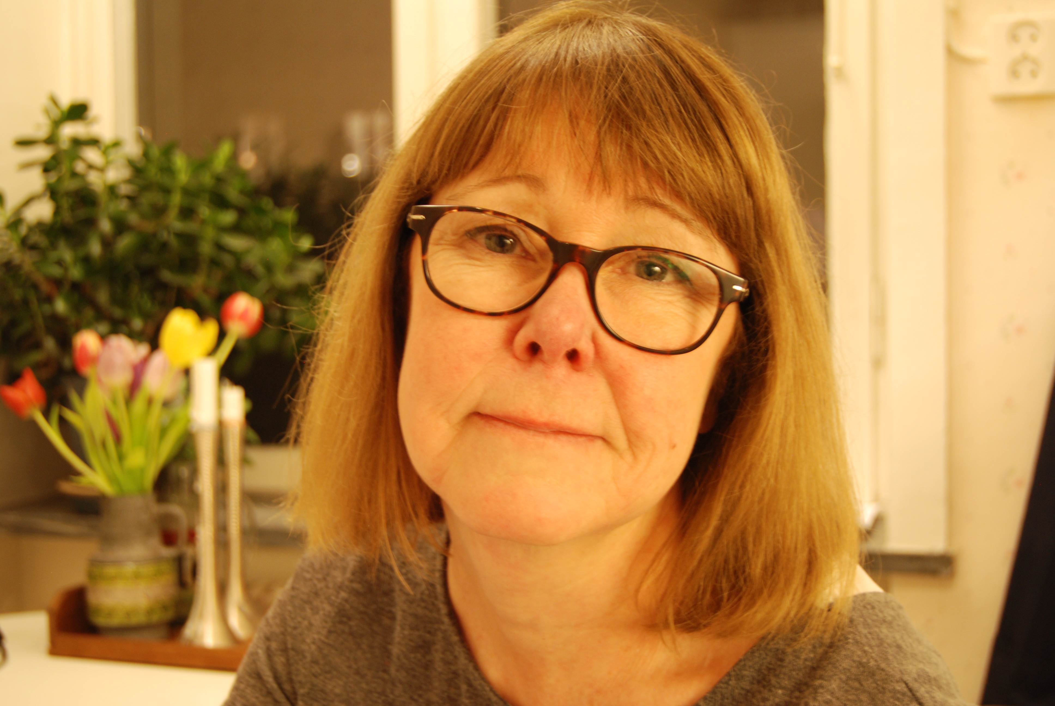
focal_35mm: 52
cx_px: 528
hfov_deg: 37.8
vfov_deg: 25.8
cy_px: 353
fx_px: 1540
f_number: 4.8
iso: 400
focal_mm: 35
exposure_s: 1/4
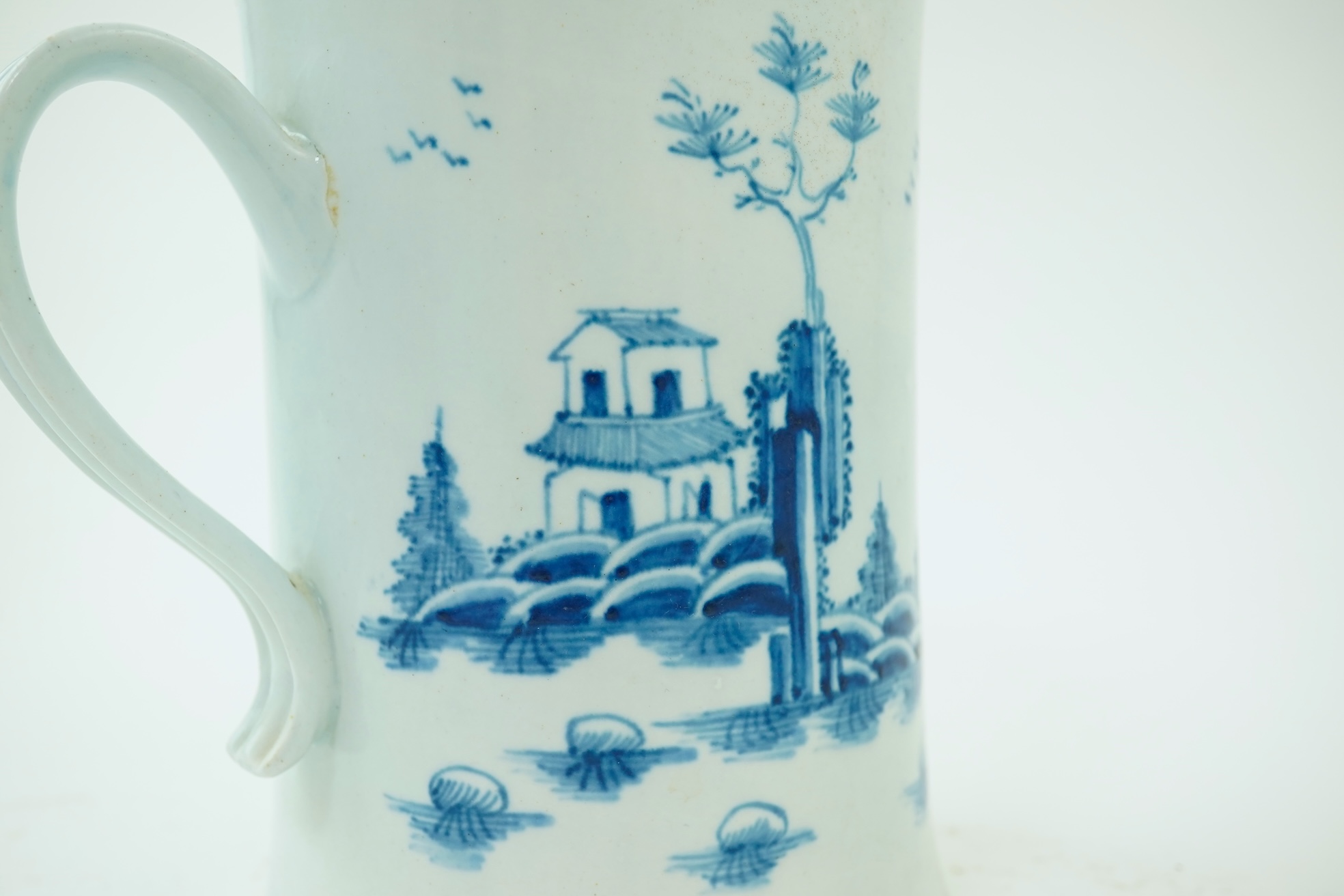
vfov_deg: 29.9
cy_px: 448
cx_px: 672
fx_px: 1680
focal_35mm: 45
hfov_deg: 43.6
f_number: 9
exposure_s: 1/60
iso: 640
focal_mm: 30
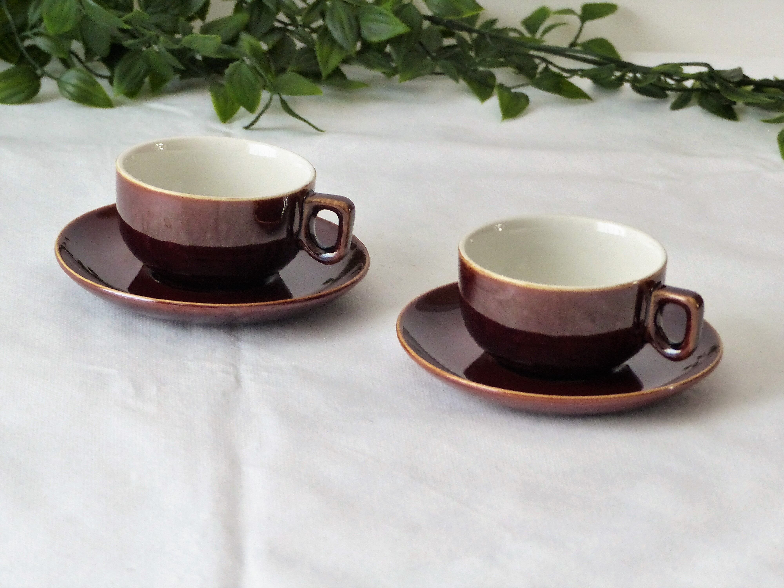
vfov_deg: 9.6
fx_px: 3488
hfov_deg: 12.8
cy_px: 294
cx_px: 392
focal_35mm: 154
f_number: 2.8
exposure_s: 1/40
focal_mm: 25.2
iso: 400
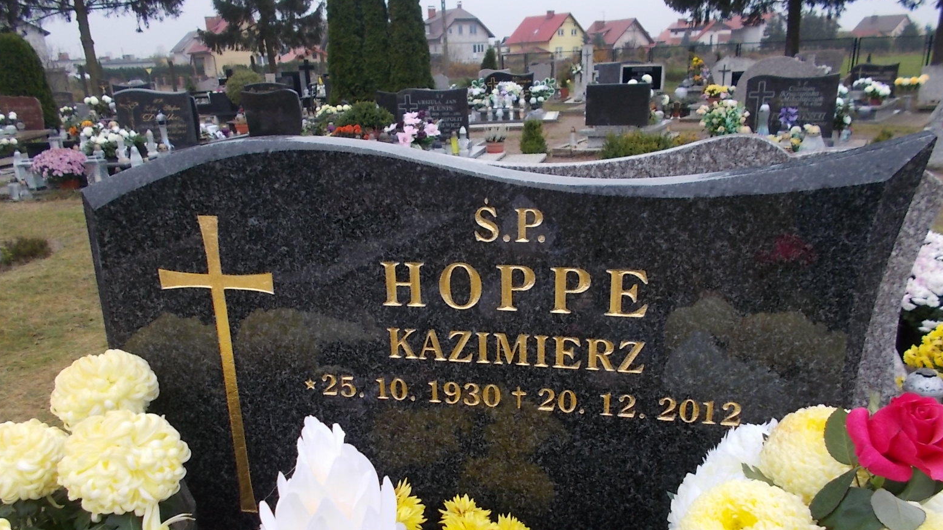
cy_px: 334
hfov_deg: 66.1
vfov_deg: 39.9
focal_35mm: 29
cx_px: 465
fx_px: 725
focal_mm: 4.6
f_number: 3.2
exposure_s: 1/80
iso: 80
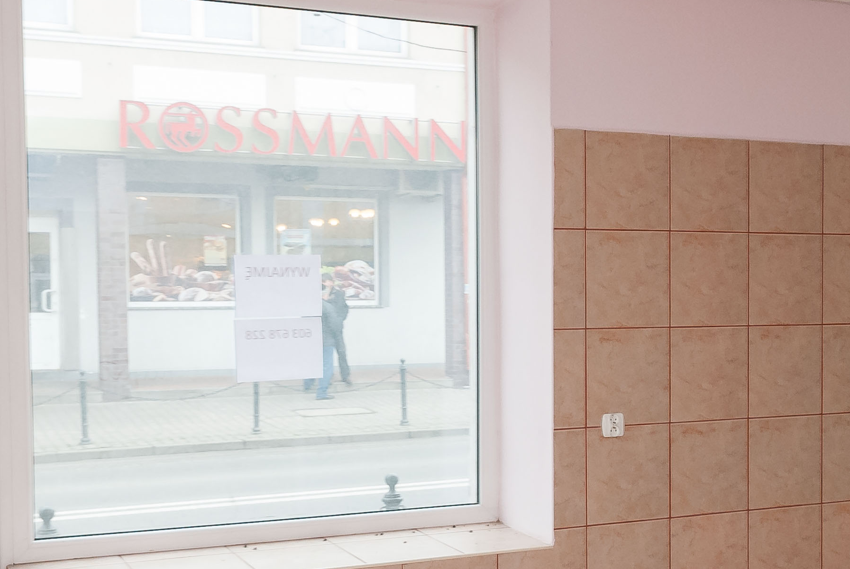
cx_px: 553
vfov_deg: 24.6
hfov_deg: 35.9
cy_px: 358
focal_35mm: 55
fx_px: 1302
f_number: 6.3
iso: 800
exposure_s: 1/60
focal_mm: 17
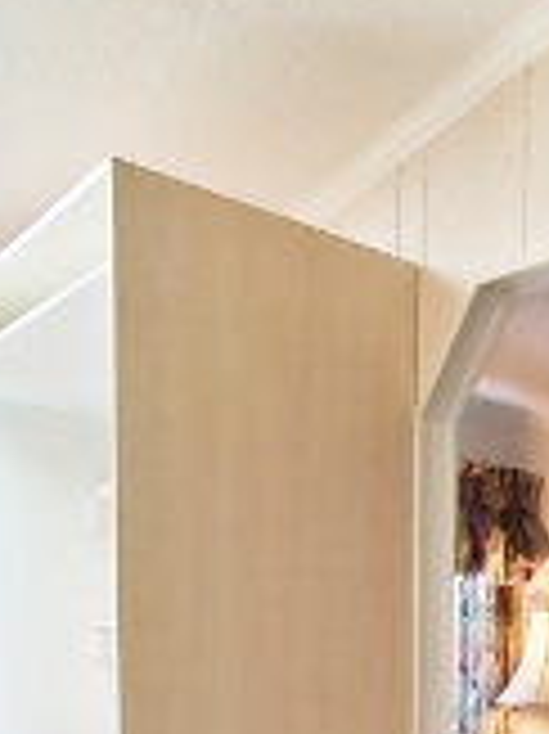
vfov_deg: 31.6
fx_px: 1080
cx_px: 788
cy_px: 874
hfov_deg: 23.6
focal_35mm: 51
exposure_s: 1/60
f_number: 2.2
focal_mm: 1.8
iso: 160
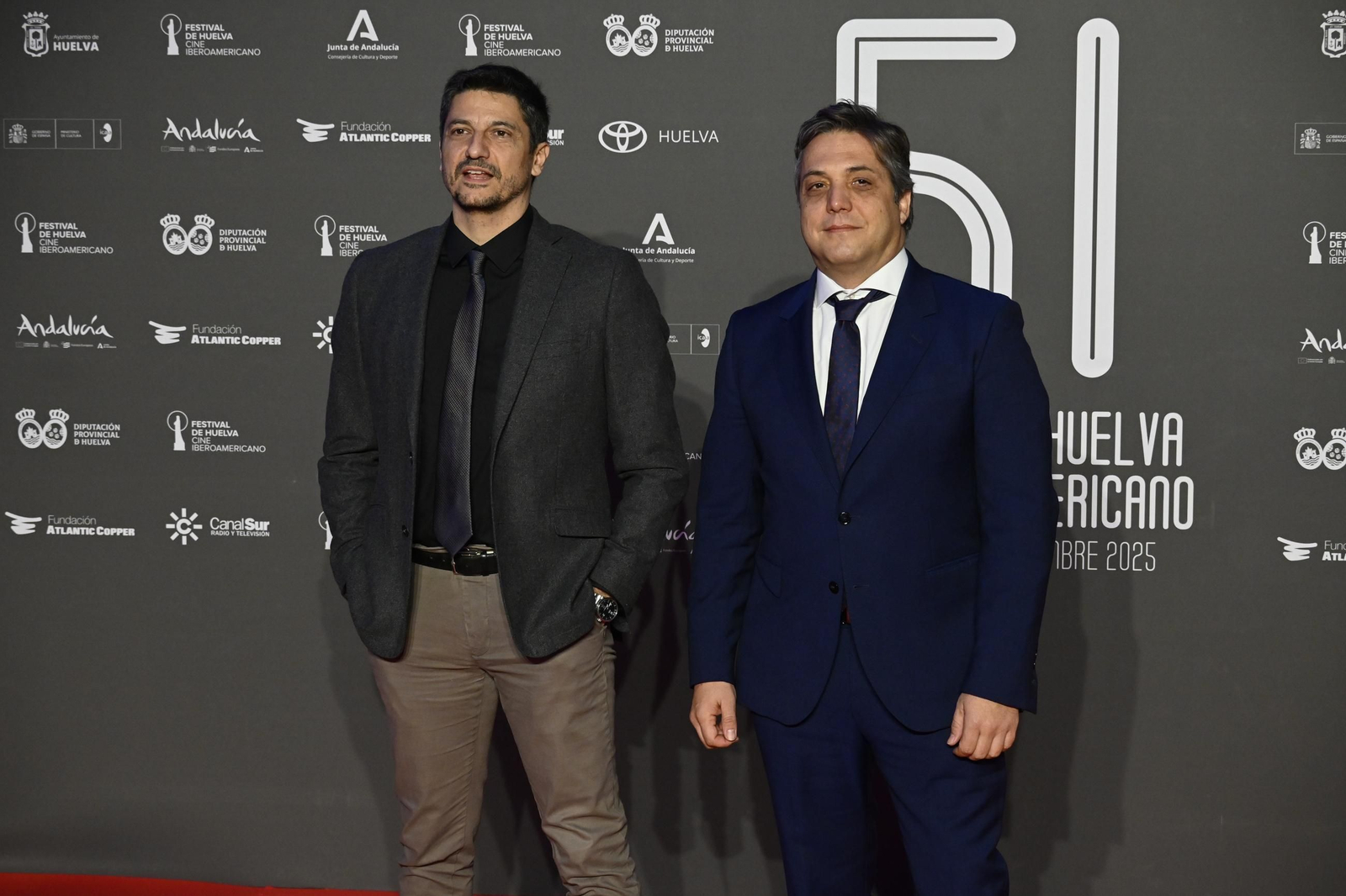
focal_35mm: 75
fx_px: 2803
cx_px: 673
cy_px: 448
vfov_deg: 18.2
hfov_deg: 27.0
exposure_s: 1/250
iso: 2500
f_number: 6.3
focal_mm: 50
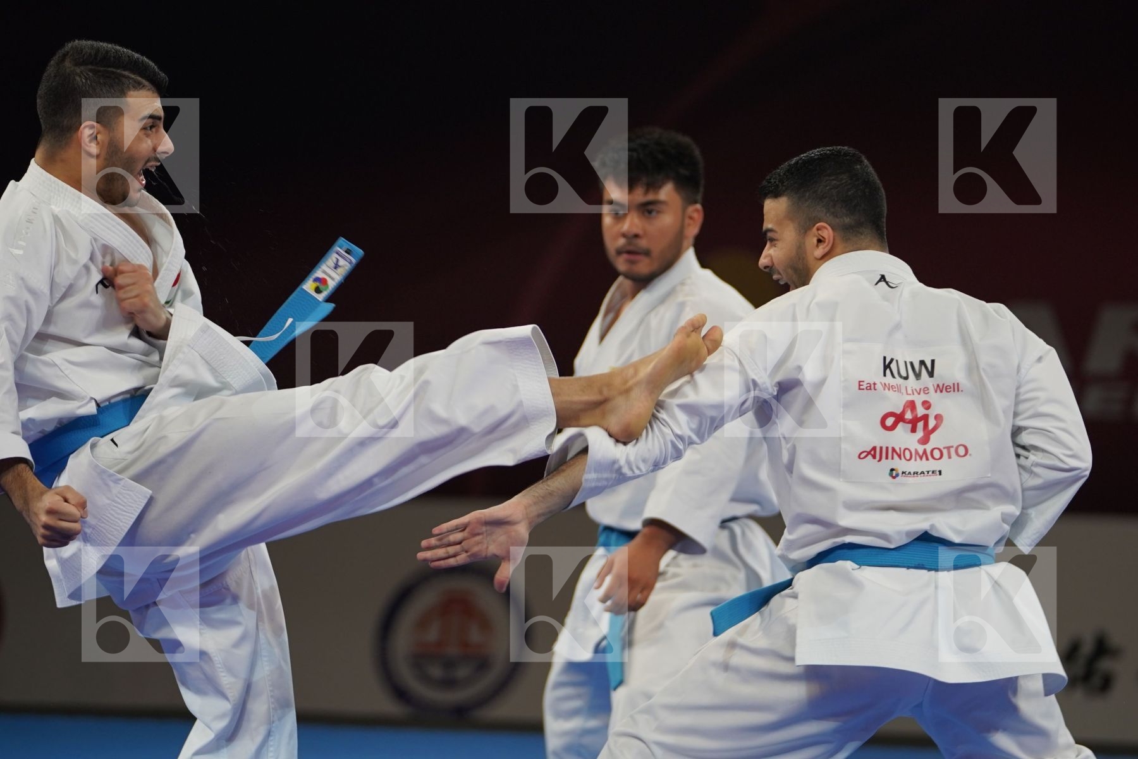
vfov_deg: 6.1
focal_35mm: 225
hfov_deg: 9.1
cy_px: 380
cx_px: 569
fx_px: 7112
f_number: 2.8
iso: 640
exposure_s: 1/500
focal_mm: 150
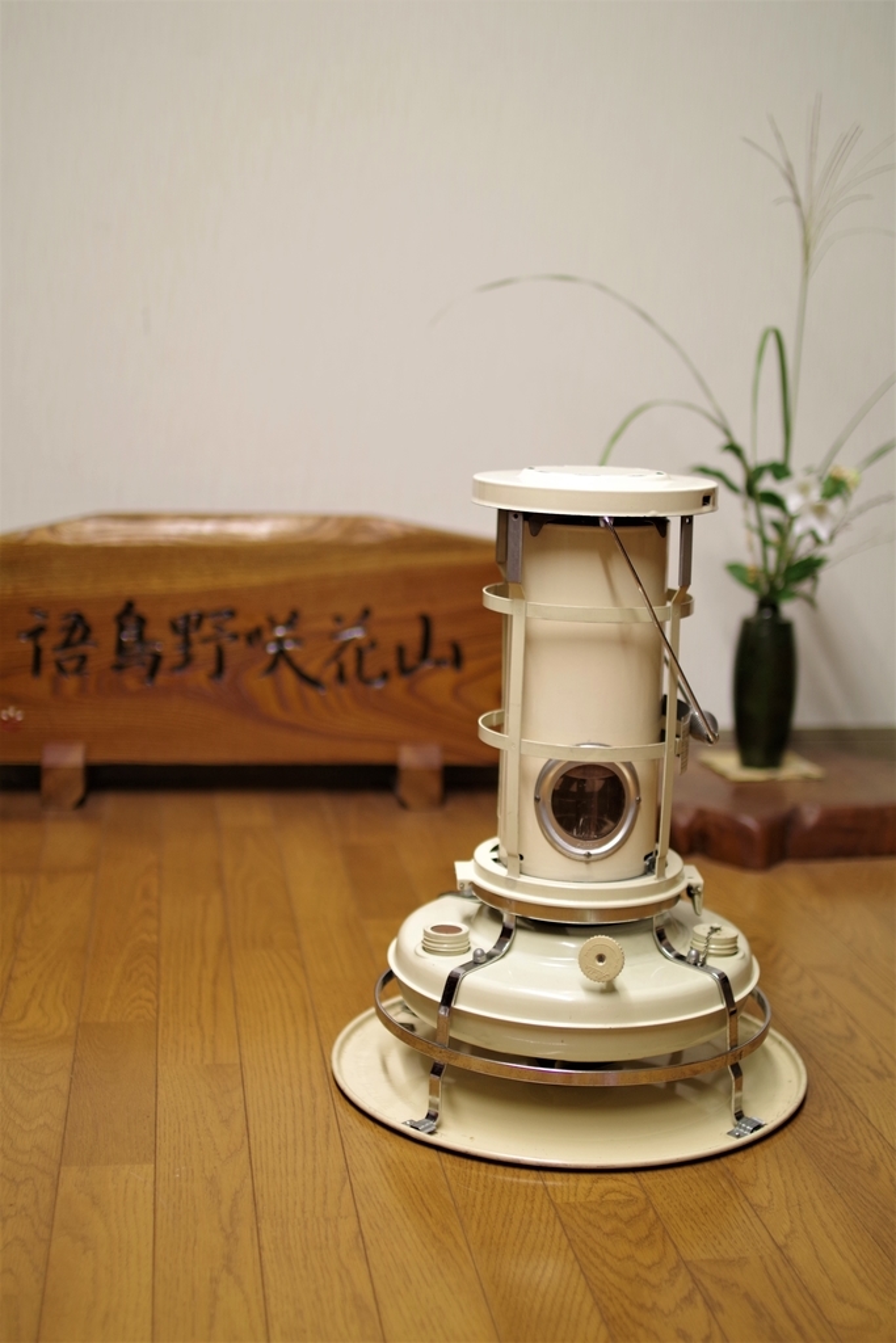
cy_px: 672
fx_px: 1679
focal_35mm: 45
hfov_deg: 29.9
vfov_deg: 43.6
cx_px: 448
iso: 200
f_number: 1.4
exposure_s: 1/60
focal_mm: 30
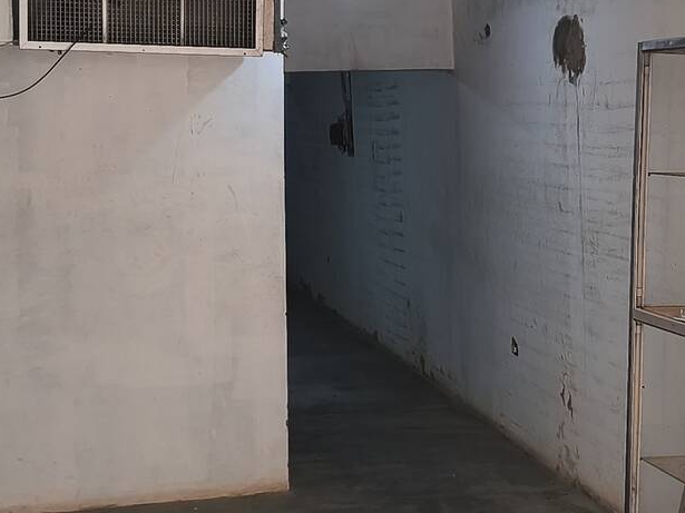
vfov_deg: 18.0
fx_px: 1622
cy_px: 224
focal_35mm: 82
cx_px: 403
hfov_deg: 23.8
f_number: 1.65
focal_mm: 6.18
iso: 250
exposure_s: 1/50
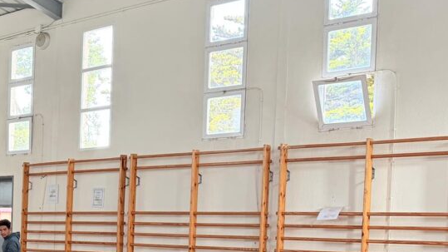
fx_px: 760
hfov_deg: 28.5
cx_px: -92
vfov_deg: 18.3
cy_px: 256
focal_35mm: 64
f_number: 1.78
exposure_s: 1/121
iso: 200
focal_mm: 6.76
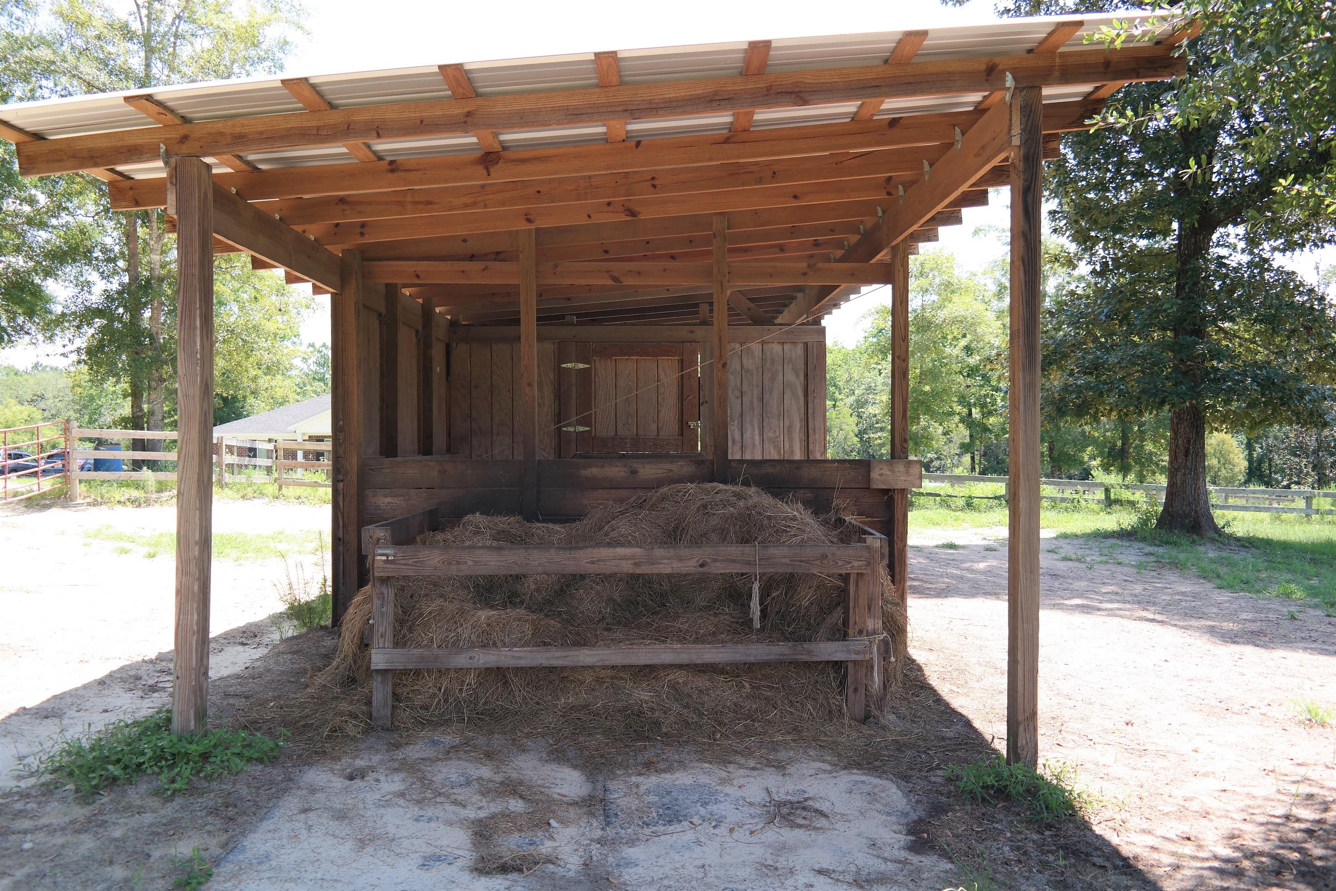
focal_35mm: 27
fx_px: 1002
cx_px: 668
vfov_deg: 47.9
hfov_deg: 67.4
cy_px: 446
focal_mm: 18
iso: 100
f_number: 4.5
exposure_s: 1/125
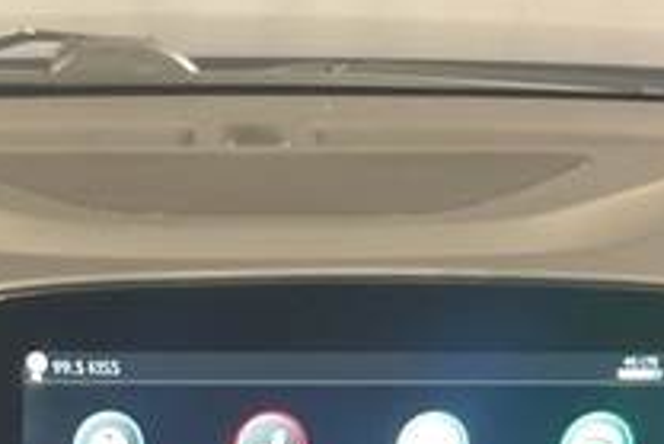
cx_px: -118
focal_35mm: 139
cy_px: 1080
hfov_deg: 14.3
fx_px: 2565
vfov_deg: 8.9
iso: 320
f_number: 1.8
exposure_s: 1/30
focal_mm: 3
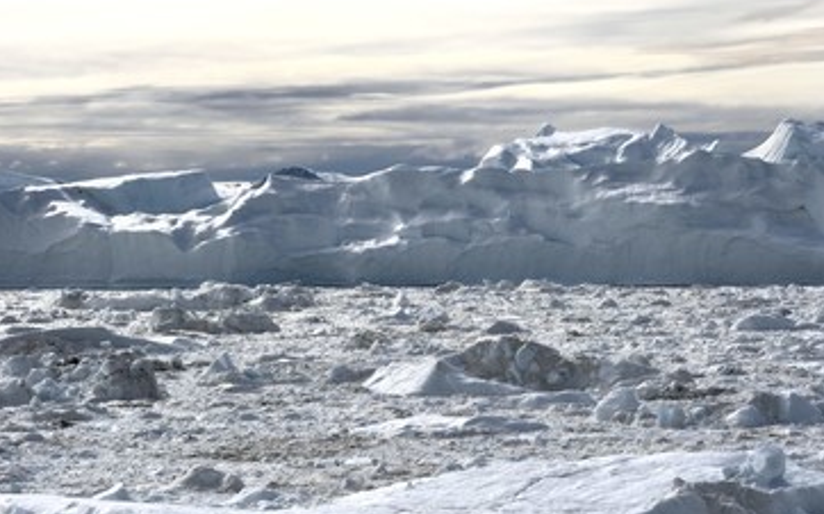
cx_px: 434
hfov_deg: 14.7
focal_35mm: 142
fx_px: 3188
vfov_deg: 9.2
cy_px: 282
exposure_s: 1/320
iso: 200
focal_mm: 120
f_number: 16
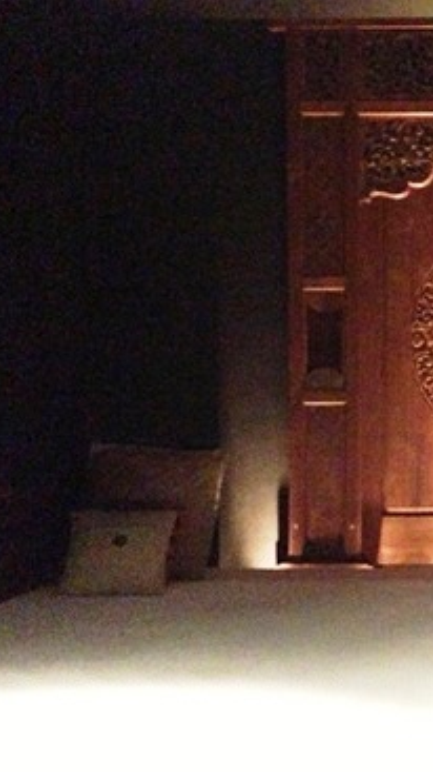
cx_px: 467
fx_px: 1002
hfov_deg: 23.1
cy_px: 392
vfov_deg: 42.1
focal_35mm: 49
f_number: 2.4
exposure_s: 1/15
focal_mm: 4.13
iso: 3200
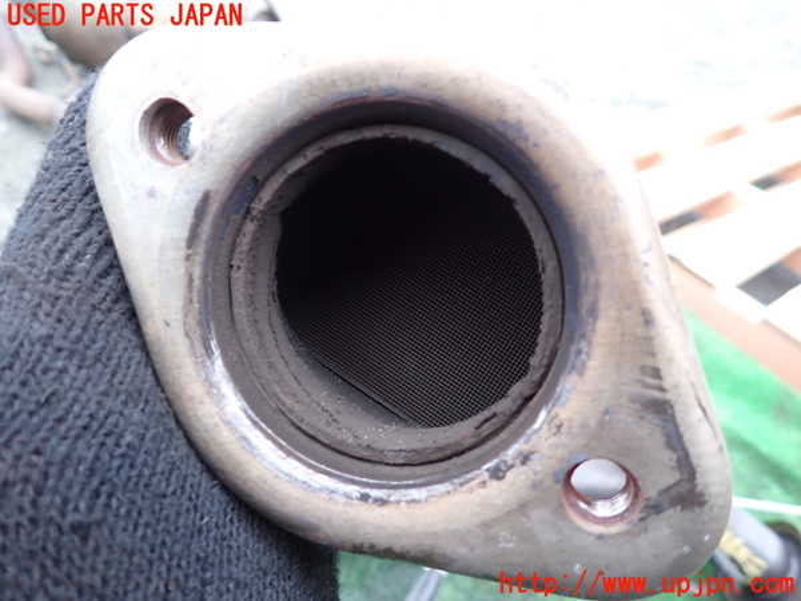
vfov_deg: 54.9
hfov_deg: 69.4
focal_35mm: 25
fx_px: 578
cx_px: 400
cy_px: 300
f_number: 2
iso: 200
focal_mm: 4.5
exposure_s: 1/40
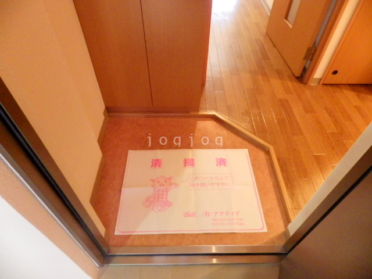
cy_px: 140
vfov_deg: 61.1
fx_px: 236
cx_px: 186
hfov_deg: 76.4
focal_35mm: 22
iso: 800
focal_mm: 4
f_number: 3.1
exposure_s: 1/30
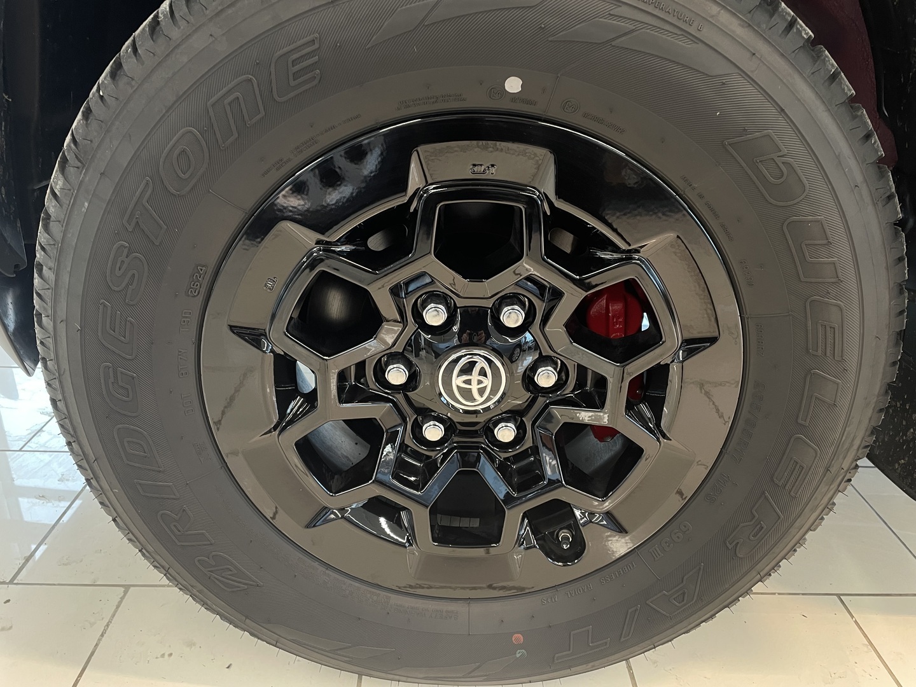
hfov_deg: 67.3
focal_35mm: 26
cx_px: 458
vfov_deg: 53.1
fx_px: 688
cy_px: 344
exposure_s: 1/50
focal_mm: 4.2
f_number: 1.6
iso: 125
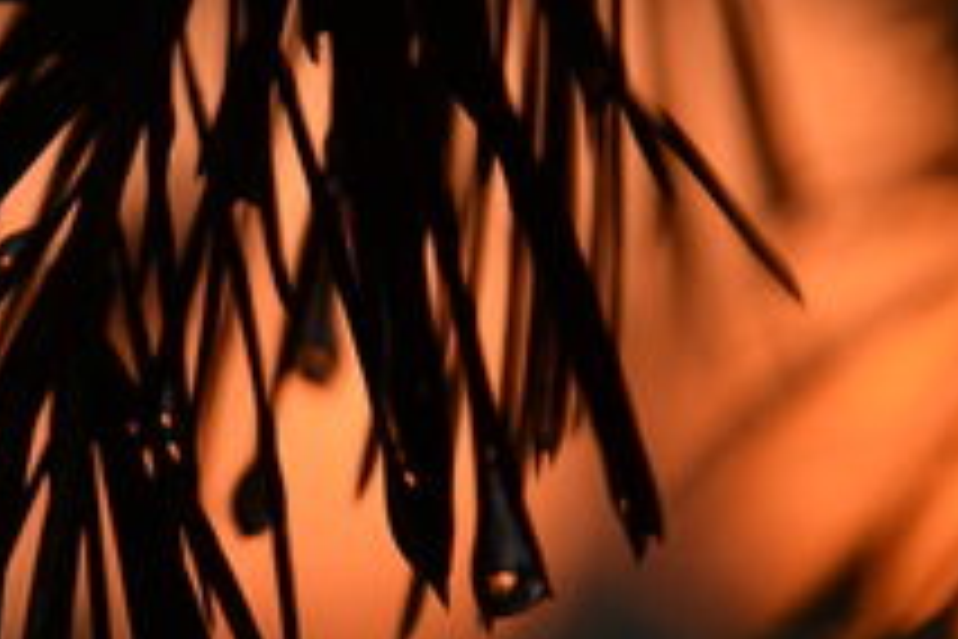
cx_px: -189
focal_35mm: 443
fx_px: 11799
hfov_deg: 4.6
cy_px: 824
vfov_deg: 3.1
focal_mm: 105
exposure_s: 1/30
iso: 200
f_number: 5.6
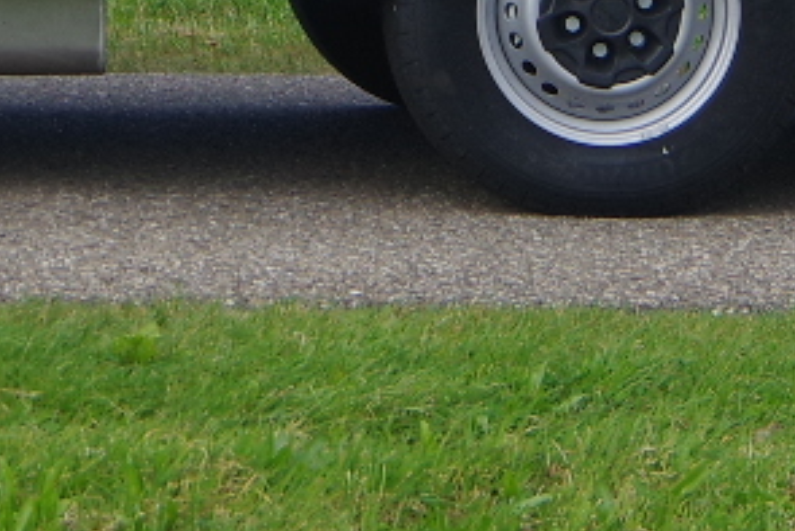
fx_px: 6606
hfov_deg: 6.9
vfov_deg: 4.5
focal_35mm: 299
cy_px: -585
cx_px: -5
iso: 200
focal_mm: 31
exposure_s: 1/500
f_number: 5.6
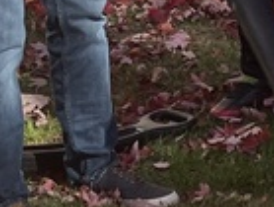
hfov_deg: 10.2
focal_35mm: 191
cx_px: 296
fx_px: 1516
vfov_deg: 7.5
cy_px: -215
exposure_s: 1/1404
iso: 50
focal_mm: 5.1
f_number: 1.6
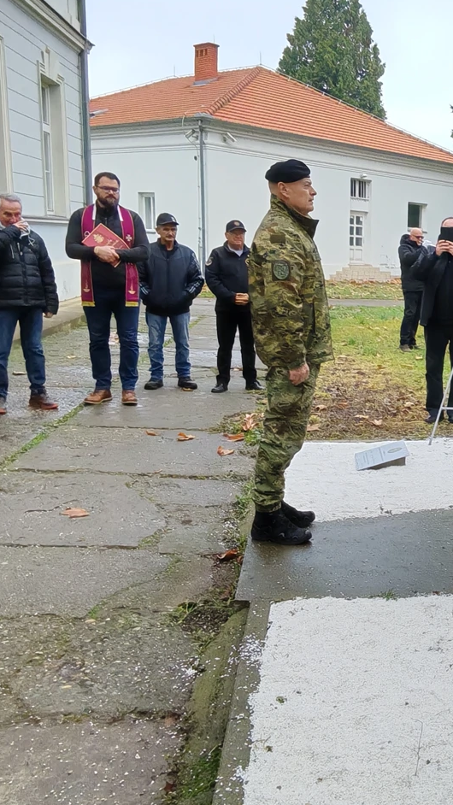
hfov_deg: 28.0
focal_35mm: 37
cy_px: 398
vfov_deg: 54.0
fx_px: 790
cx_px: 544
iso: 50
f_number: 2.2
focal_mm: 1.96
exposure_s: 1/390
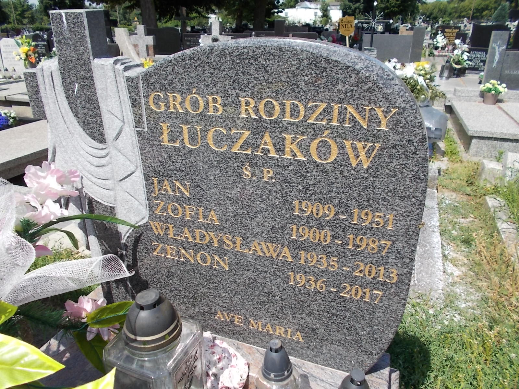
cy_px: 194
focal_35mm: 26
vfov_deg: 53.1
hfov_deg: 67.3
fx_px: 390
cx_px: 260
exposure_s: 1/160
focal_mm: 4.6
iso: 80
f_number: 8
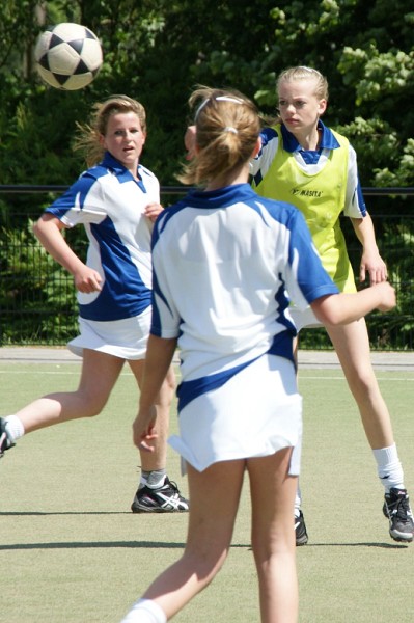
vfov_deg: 7.6
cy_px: 312
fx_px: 4665
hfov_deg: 5.1
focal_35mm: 270
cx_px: 207
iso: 200
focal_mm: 180
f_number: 10
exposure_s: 1/400
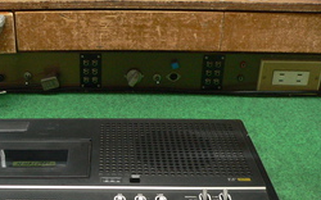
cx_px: 86
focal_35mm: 58
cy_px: 180
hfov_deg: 34.5
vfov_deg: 21.8
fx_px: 507
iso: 200
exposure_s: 1/8
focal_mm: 6
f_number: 2.8
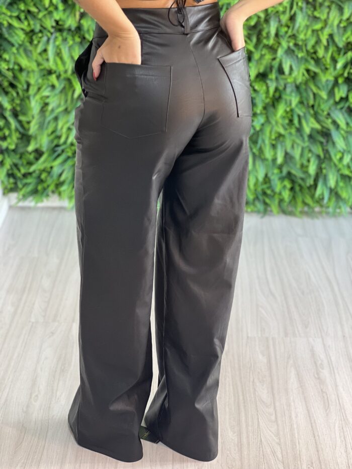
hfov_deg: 19.1
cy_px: 234
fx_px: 1044
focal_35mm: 77
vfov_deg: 25.3
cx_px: 176
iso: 250
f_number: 2.8
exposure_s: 1/120
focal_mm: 9
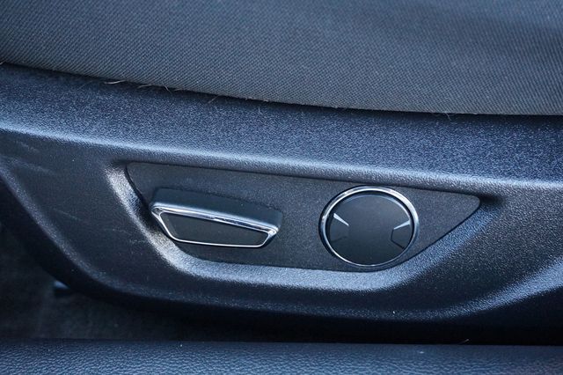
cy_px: 188
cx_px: 282
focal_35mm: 44
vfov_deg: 30.8
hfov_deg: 45.0
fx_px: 680
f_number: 4.5
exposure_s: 1/60
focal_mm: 29
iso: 3200
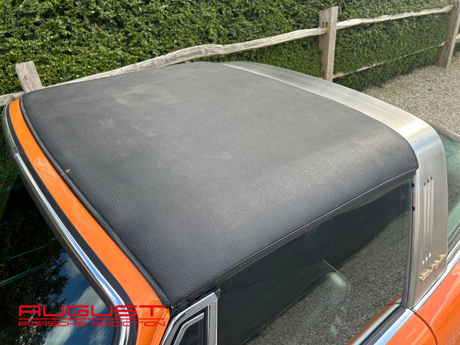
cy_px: 172
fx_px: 346
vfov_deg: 53.1
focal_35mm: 26
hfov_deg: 67.3
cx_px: 230
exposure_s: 1/723
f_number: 1.5
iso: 50
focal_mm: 5.7
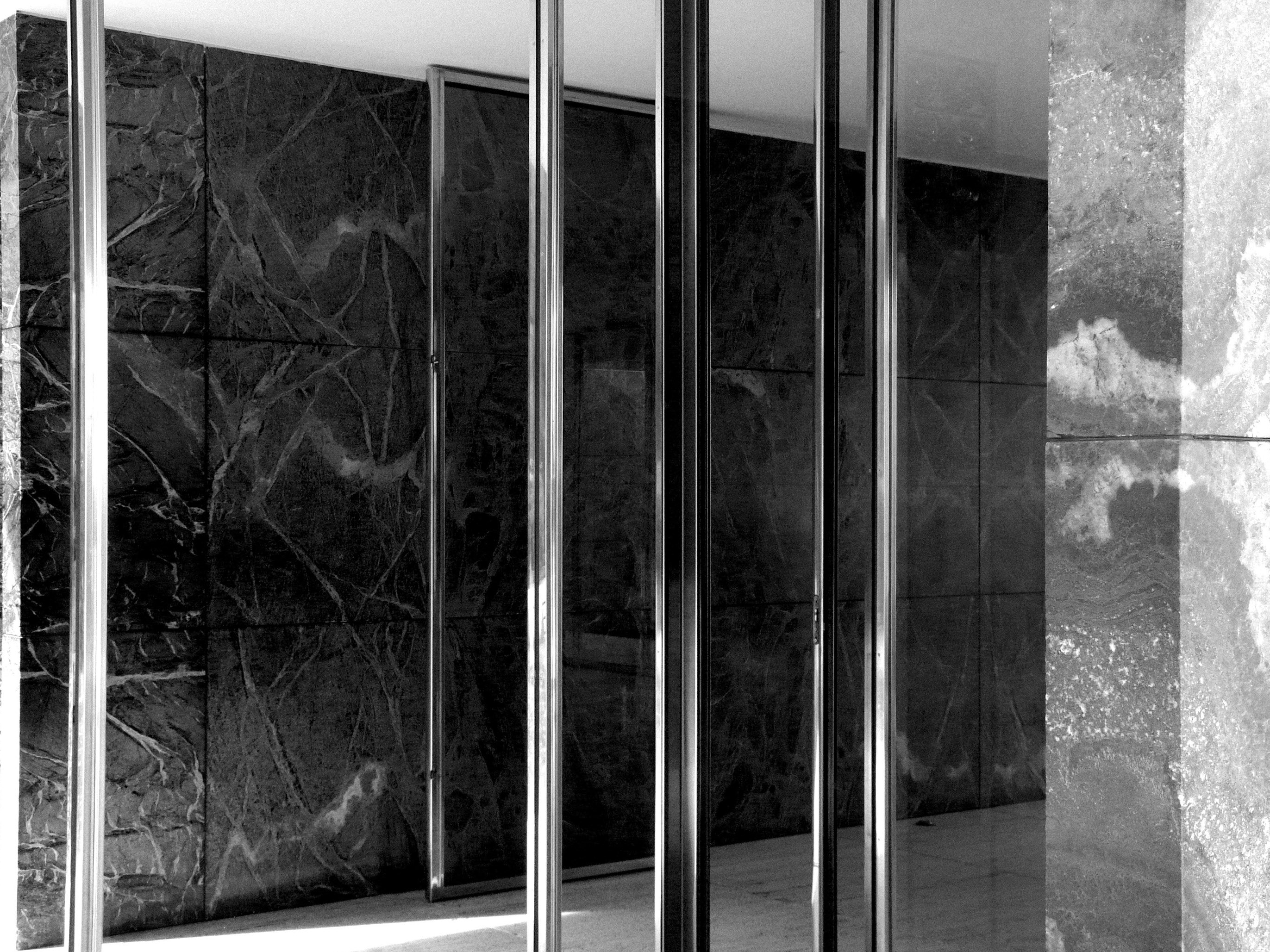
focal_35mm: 49
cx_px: 634
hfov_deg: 38.9
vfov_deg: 29.7
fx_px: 1798
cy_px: 482
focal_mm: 7.9
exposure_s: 1/30
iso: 100
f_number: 3.2
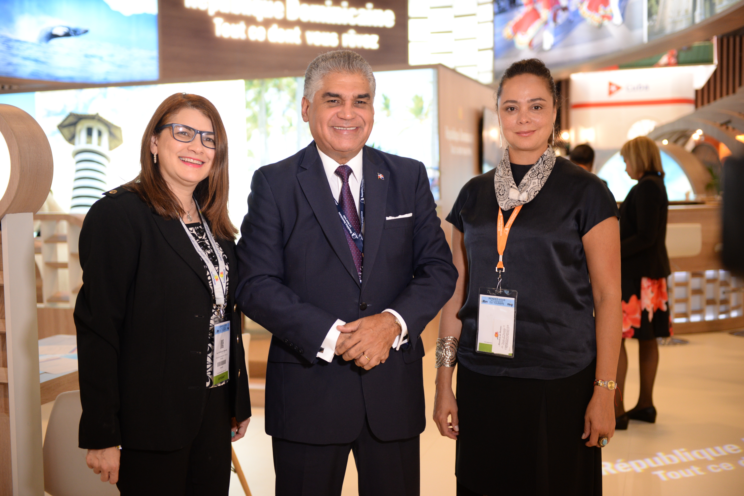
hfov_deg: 44.5
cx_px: 372
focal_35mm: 44
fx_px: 909
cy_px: 248
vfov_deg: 30.5
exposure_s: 1/160
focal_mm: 44
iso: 1250
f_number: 2.8
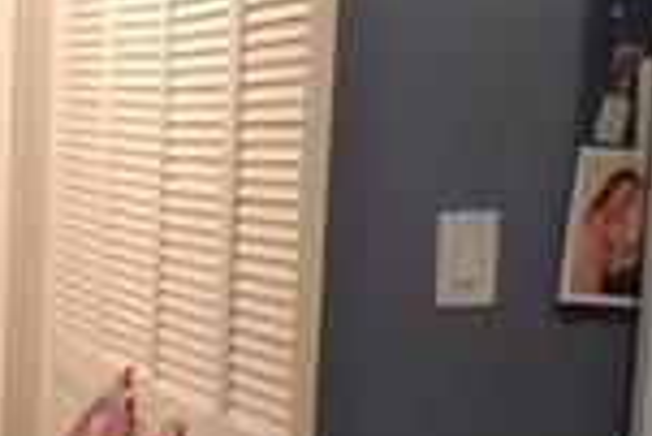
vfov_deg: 10.4
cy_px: 639
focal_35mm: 128
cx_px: -289
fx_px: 2320
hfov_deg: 15.0
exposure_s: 1/30
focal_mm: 4.15
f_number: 2.2
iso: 200
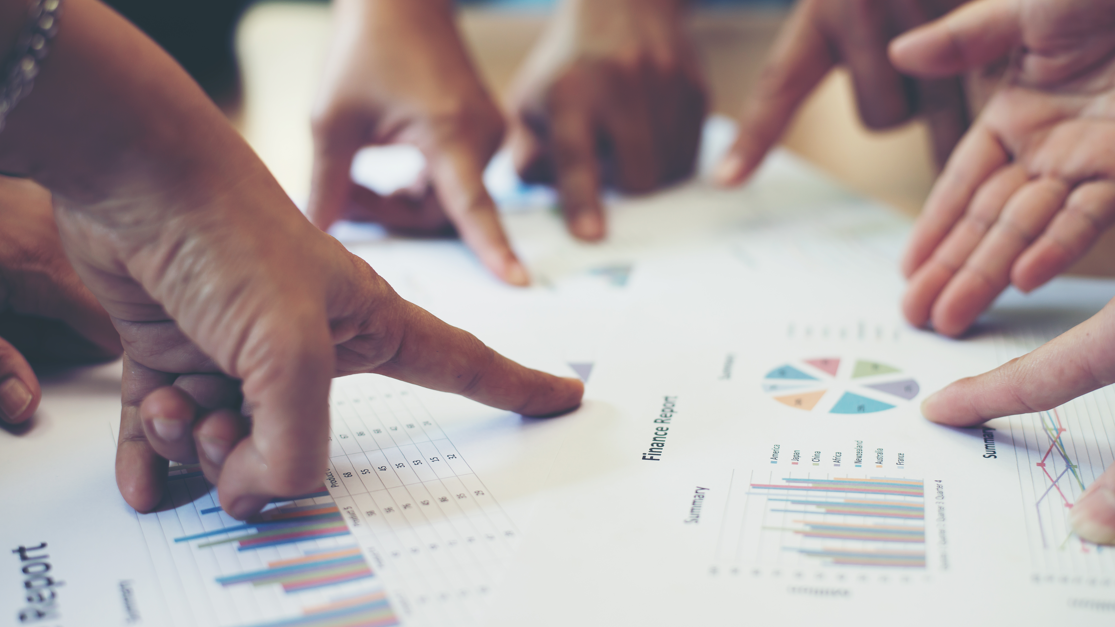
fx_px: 1567
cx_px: 557
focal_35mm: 53
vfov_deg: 22.6
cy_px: 332
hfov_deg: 39.2
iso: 250
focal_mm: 50
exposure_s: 1/100
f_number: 2.5
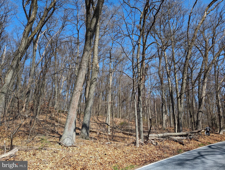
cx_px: 112
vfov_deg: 56.9
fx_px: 156
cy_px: 85
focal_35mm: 24
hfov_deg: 71.5
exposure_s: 1/495
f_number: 1.68
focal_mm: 6.9
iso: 19
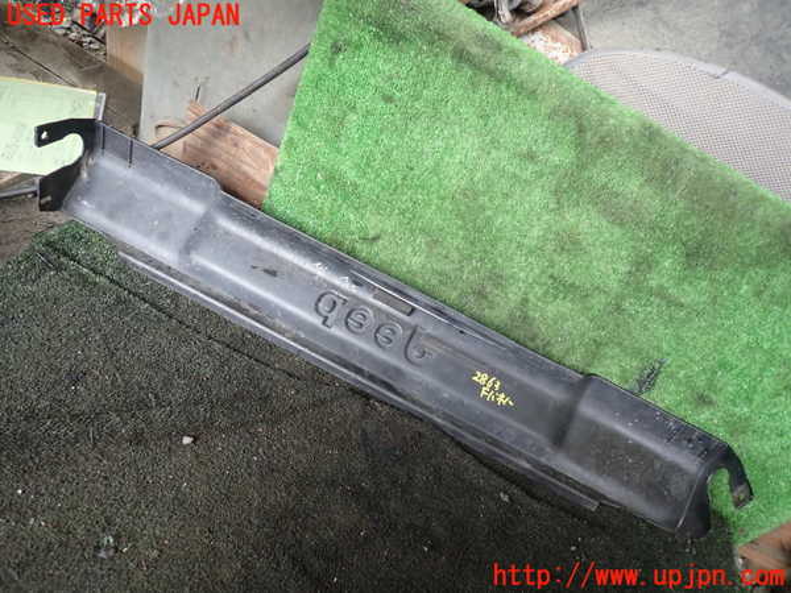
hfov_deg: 69.4
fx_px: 571
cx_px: 396
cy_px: 296
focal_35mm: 25
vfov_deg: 54.9
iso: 100
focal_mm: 4.5
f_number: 2
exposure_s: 1/80
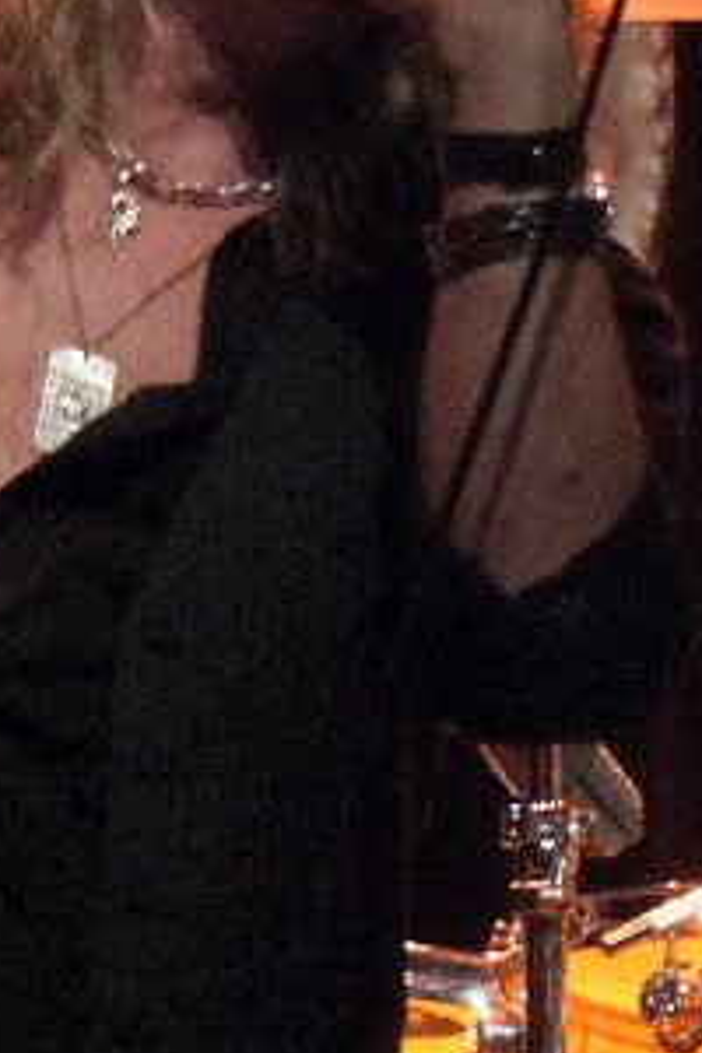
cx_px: 569
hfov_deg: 1.5
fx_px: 26469
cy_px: 272
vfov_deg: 2.3
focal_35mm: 905
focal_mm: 52.3
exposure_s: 1/25
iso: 400
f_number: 2.8
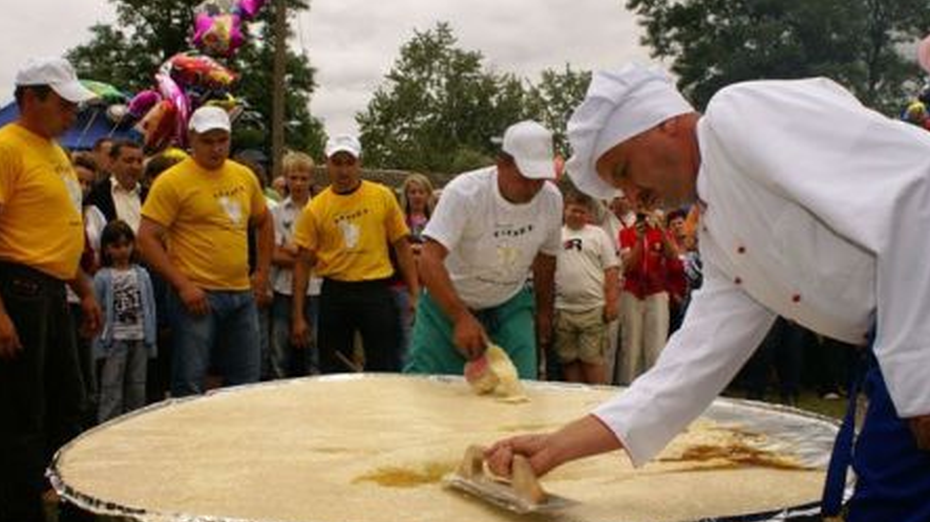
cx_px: 464
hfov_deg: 56.6
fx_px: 863
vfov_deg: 33.7
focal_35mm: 35
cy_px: 293
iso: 100
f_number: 7.1
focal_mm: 22
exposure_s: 1/125
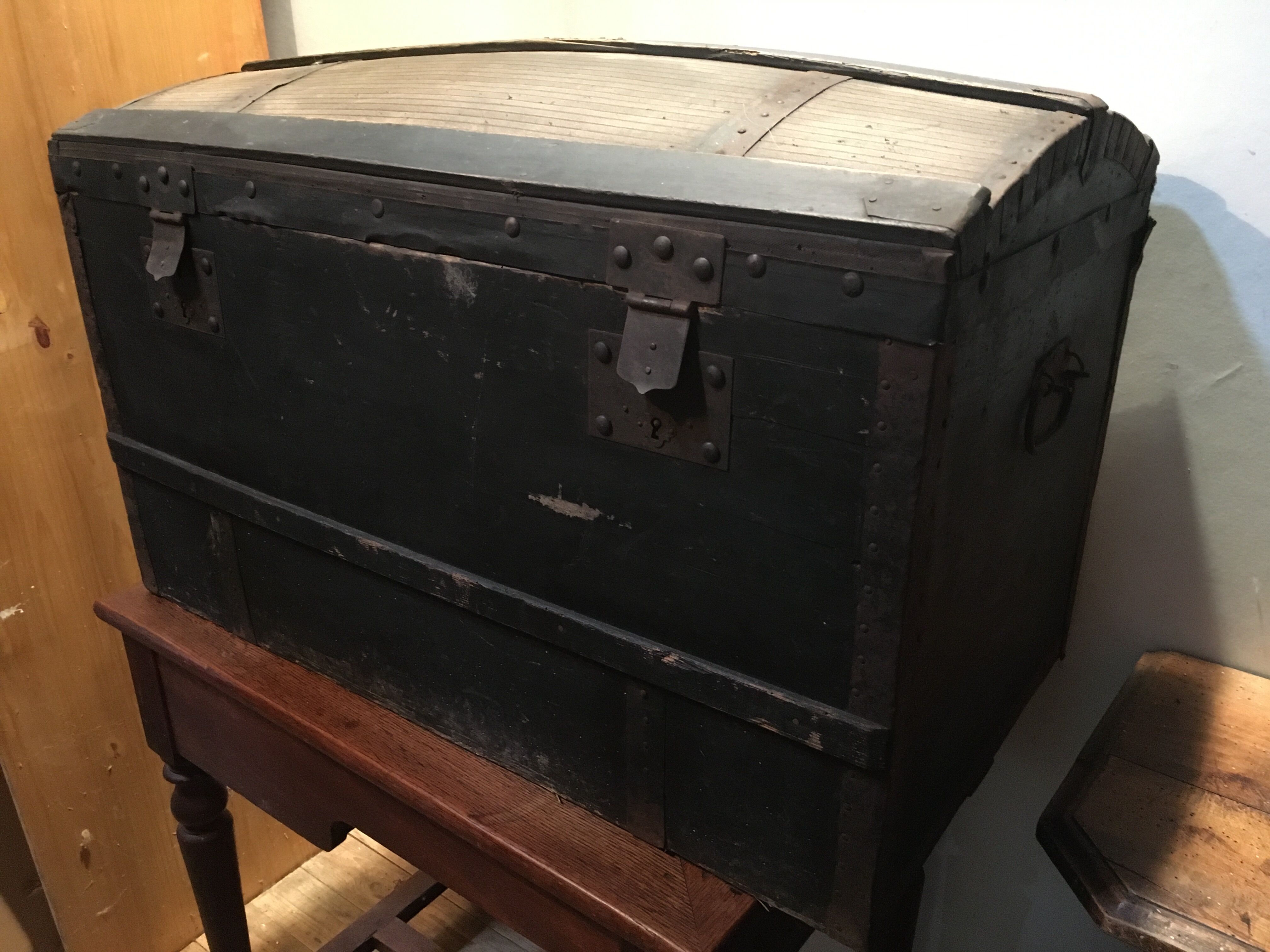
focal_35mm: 29
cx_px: 635
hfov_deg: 61.7
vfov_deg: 48.2
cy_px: 476
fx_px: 1064
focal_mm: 4.15
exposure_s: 1/17
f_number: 2.2
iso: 250
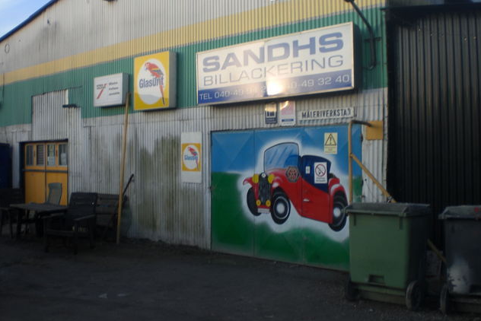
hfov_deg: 48.4
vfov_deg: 33.4
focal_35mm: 40
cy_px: 152
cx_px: 242
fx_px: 535
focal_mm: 6.3
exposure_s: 1/125
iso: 50
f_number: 3.1
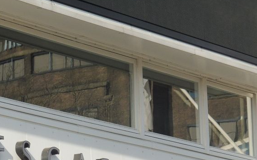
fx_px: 2373
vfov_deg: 3.9
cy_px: 154
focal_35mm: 339
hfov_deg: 6.2
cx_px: 34
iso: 100
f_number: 7.1
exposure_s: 1/200
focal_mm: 31.3
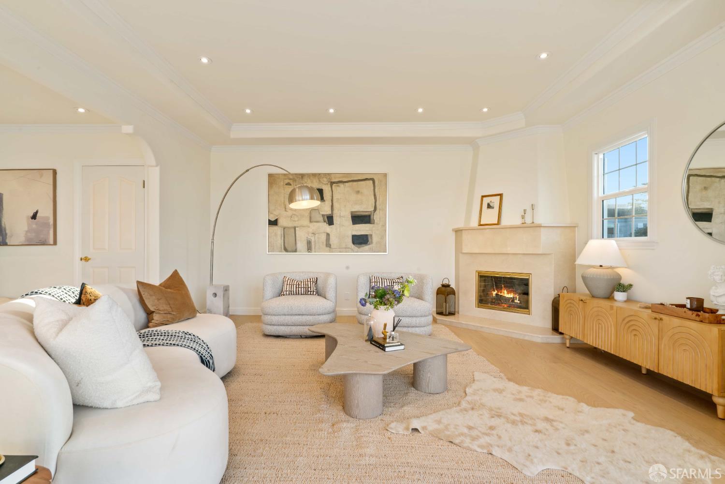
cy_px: 242
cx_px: 362
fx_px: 342
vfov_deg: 70.4
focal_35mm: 17
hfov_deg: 93.3
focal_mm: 17
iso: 250
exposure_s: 1/6
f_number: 16
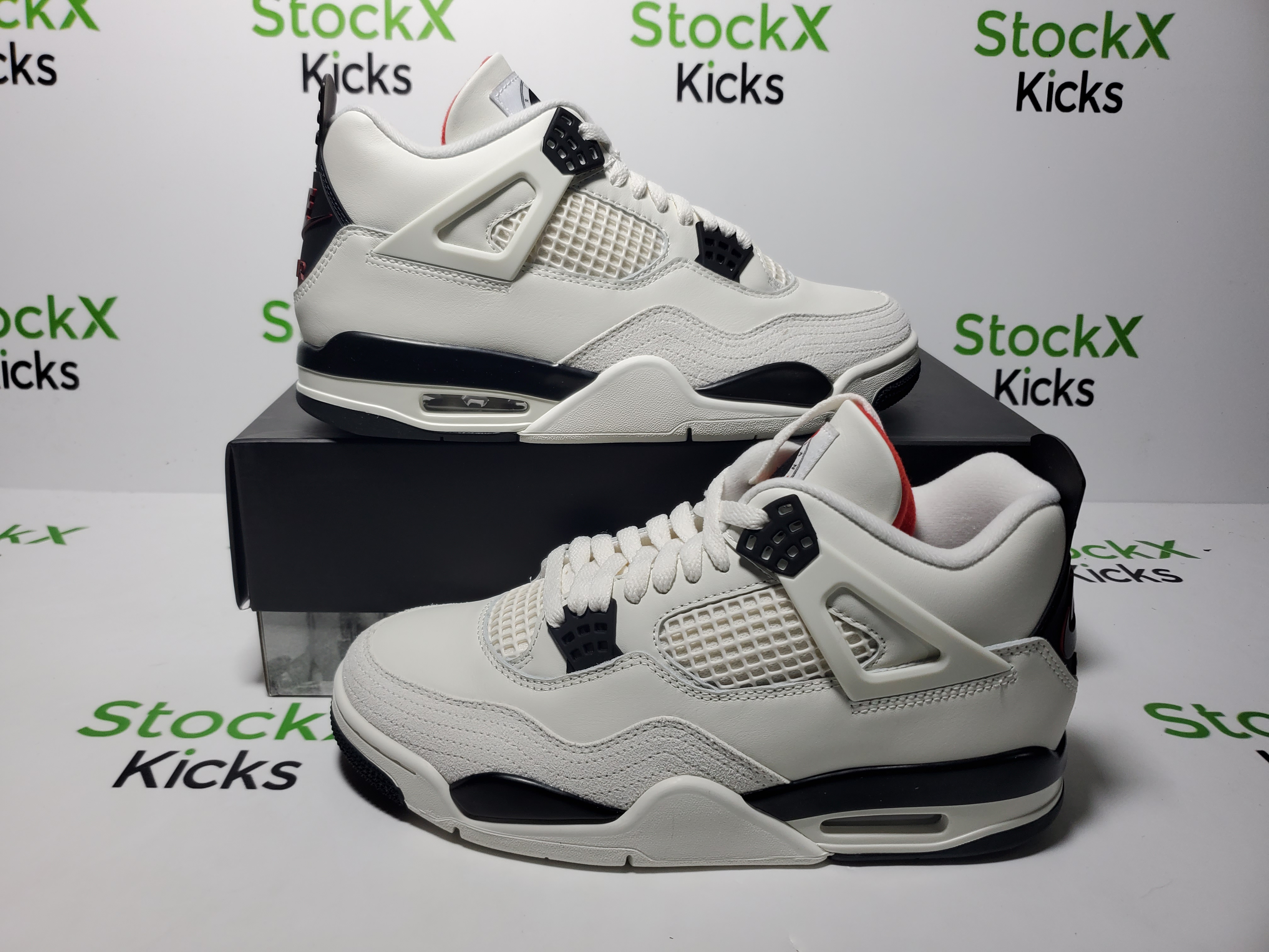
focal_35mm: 26
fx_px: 953
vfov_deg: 53.1
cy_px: 476
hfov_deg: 67.3
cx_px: 634
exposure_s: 1/544
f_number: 1.5
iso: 50
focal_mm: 4.3
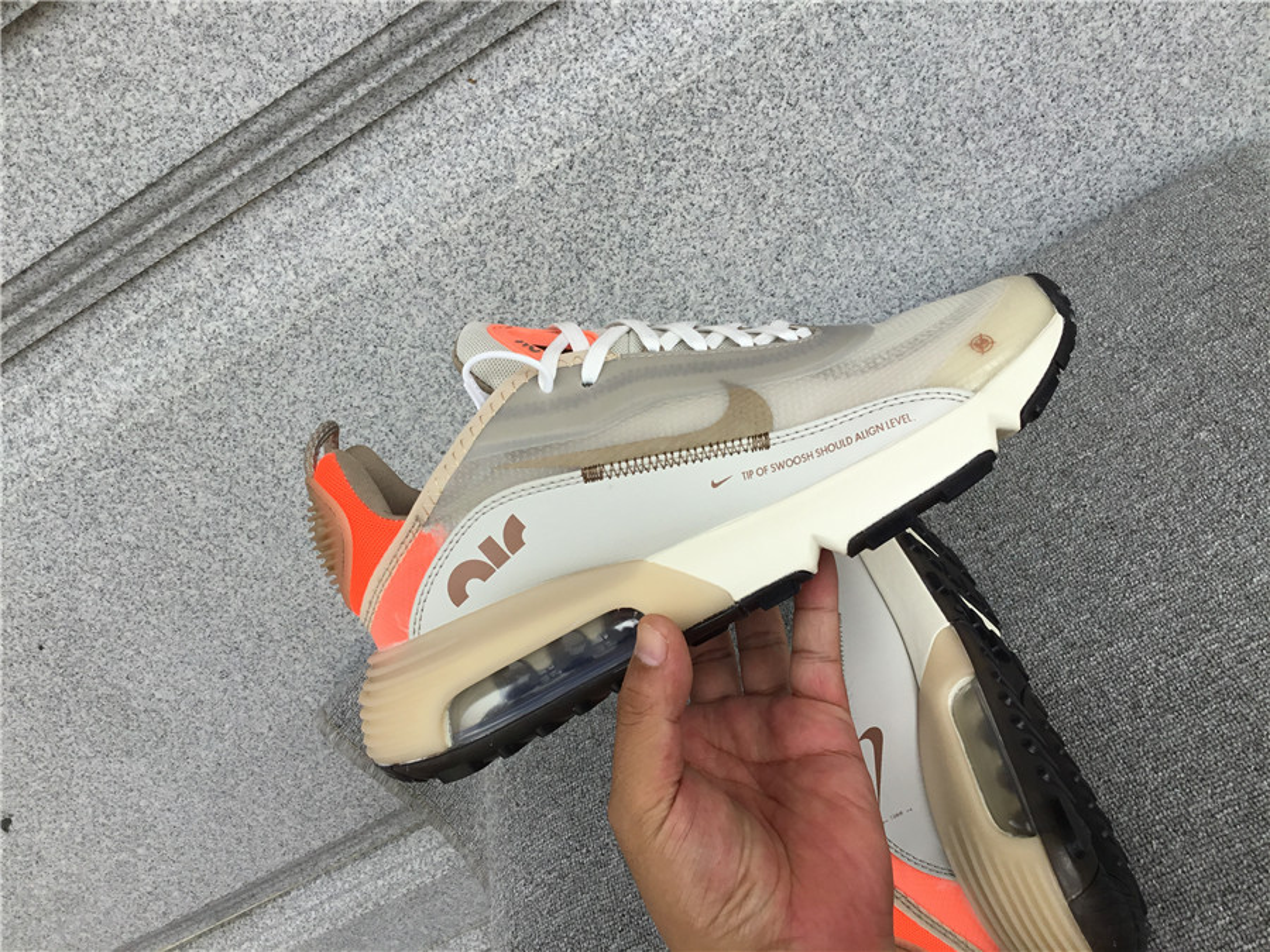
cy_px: 476
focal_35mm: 31
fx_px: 1137
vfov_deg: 45.4
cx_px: 635
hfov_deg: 58.4
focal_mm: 3.3
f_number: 2.4
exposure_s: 1/463
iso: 25
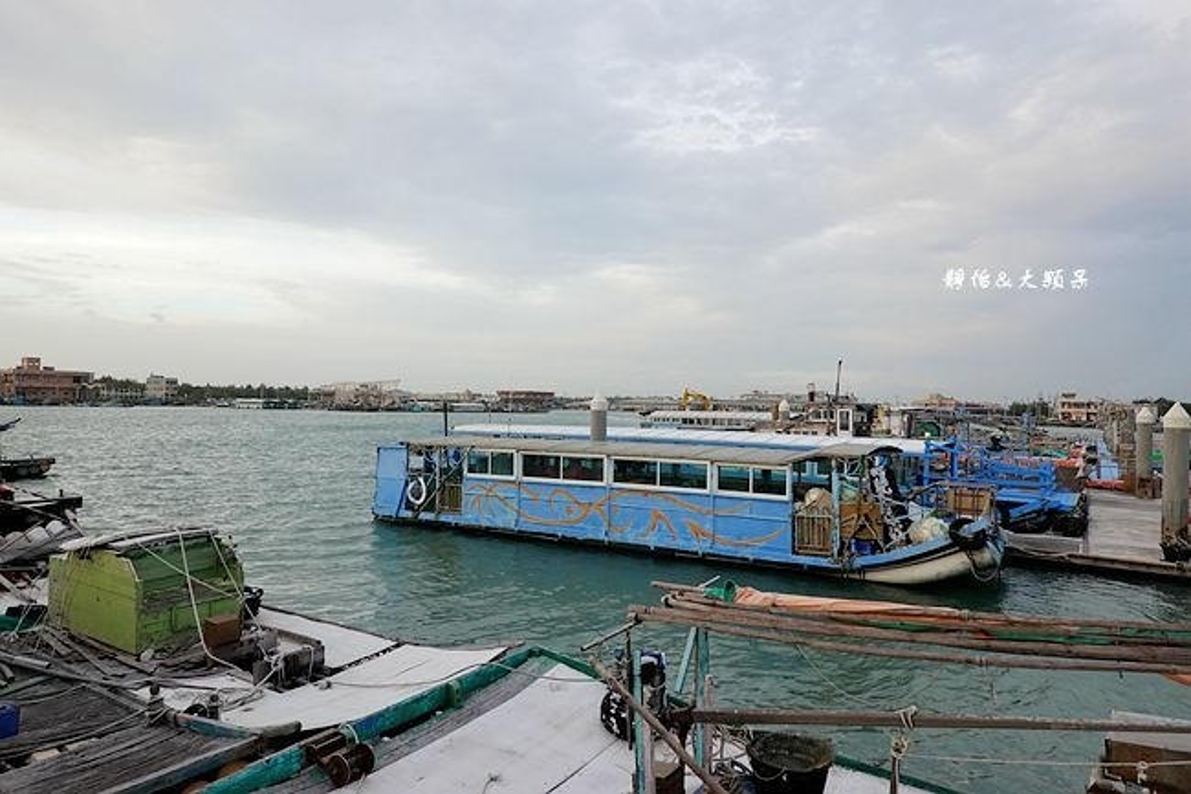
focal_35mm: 24
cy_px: 397
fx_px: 794
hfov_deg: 73.8
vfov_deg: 53.1
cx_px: 596
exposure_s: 1/60
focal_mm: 9
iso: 125
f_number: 2.8
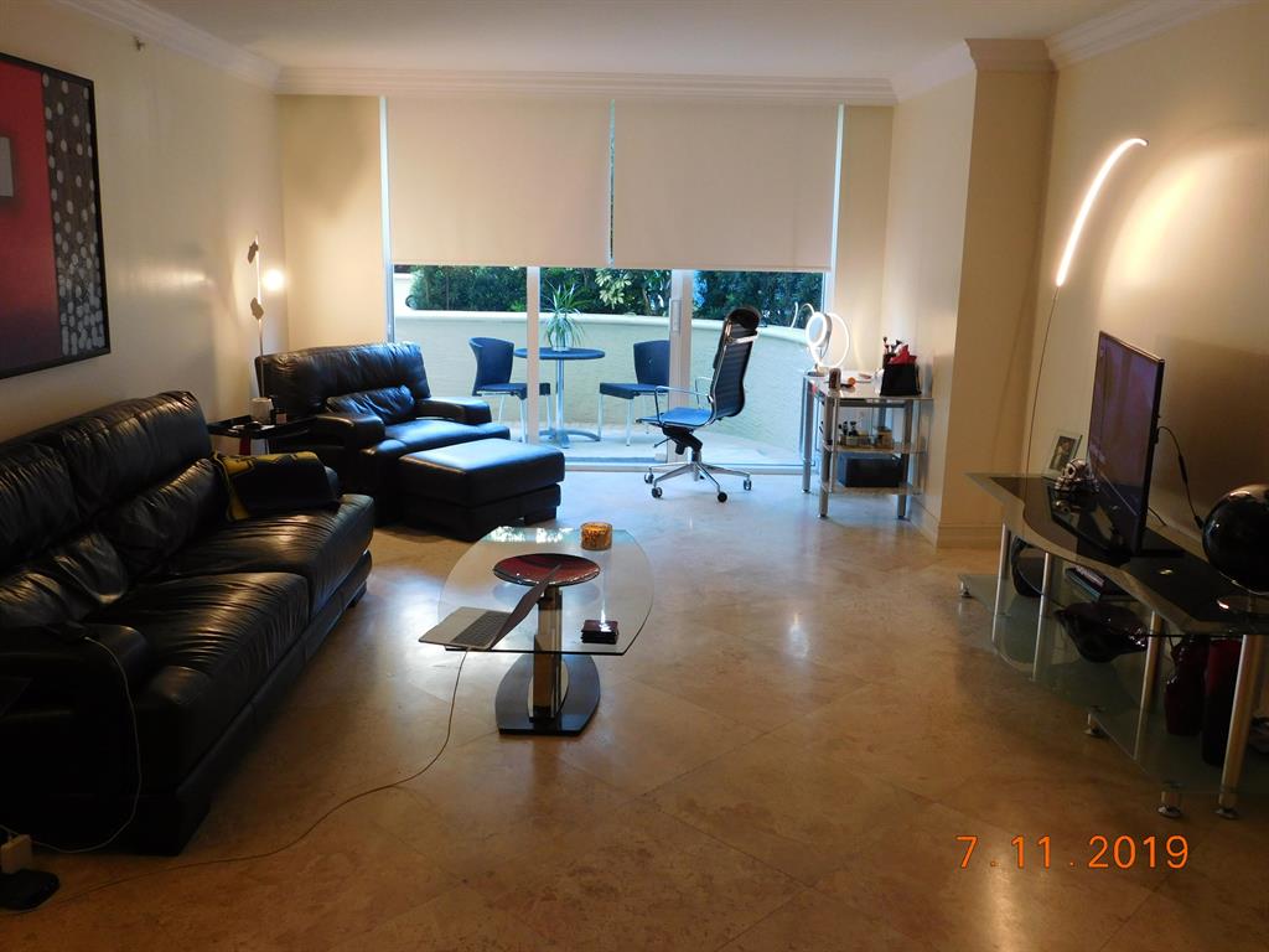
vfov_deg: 46.8
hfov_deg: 60.0
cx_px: 634
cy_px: 476
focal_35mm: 30
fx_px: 1100
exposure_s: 1/30
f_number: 3.2
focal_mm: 5.3
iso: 200
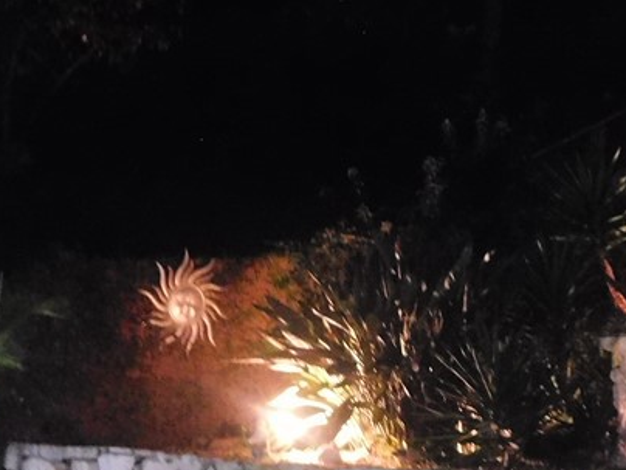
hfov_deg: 25.6
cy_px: 419
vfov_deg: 19.1
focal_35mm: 76
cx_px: 377
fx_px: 1374
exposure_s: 1/4
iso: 1600
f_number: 3.2
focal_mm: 5.3
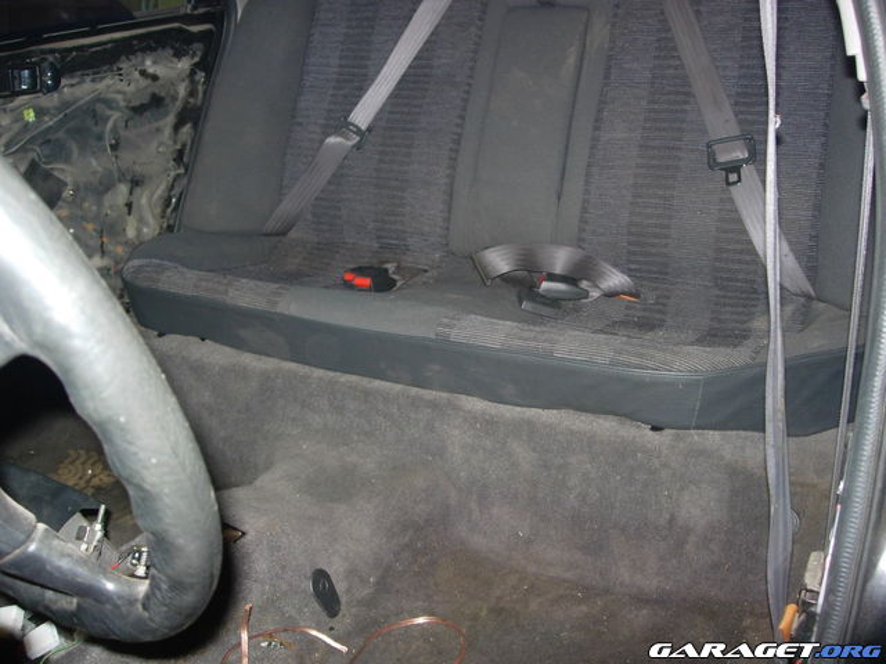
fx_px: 973
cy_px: 332
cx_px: 443
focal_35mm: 38
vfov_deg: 37.7
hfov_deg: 49.0
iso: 79
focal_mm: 7.8
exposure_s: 1/64
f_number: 2.8
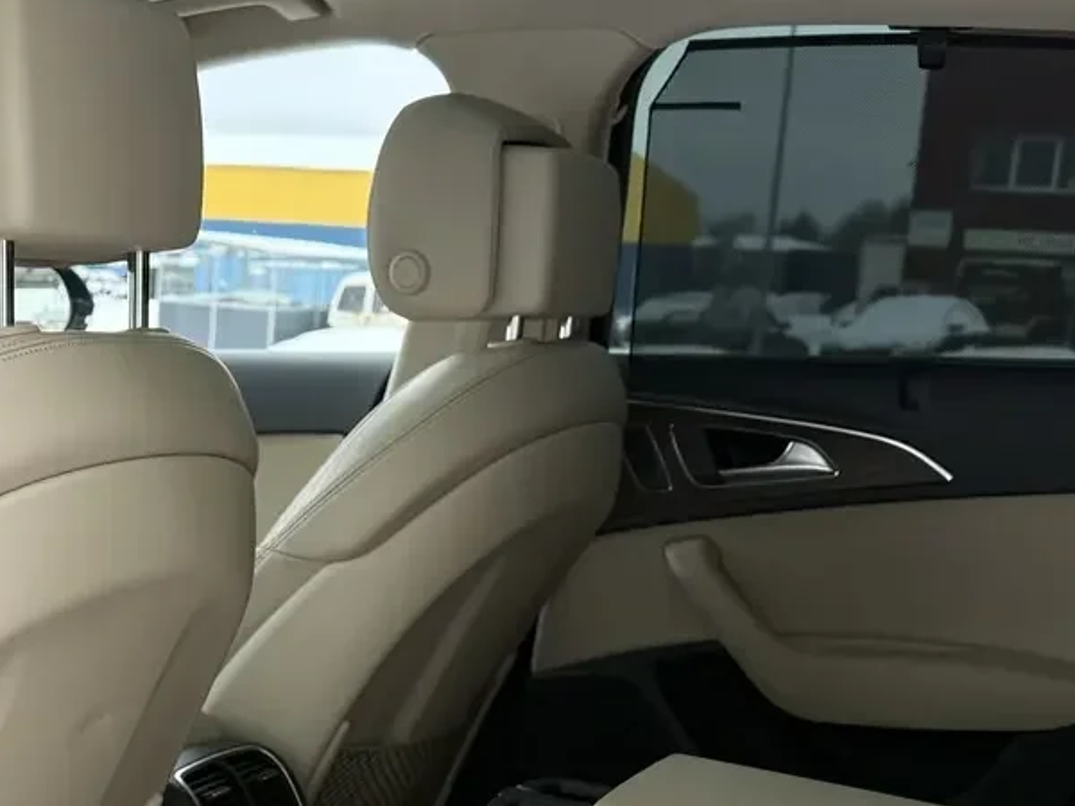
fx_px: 1988
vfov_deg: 22.4
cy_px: 720
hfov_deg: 29.8
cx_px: 280
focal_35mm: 64
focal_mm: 6.76
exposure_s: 1/218
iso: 125
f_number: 1.78
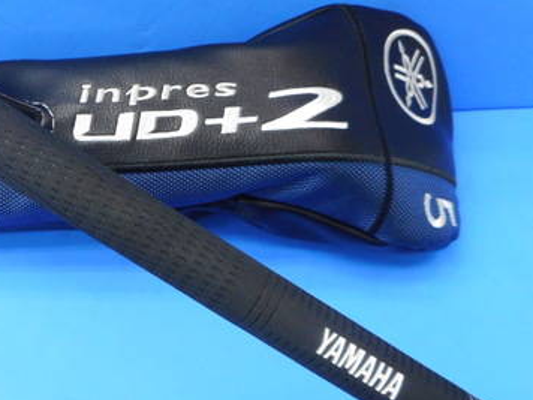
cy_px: 190
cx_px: 100
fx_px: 693
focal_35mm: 45
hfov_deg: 40.2
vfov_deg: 32.2
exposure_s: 1/30
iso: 200
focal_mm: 4.5
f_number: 3.7
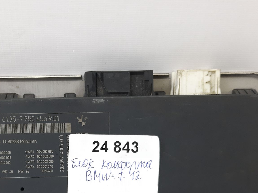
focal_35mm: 52
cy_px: 164
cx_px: 69
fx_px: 387
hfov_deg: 36.1
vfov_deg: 27.3
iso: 100
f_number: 2
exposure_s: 1/50
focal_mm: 4.6
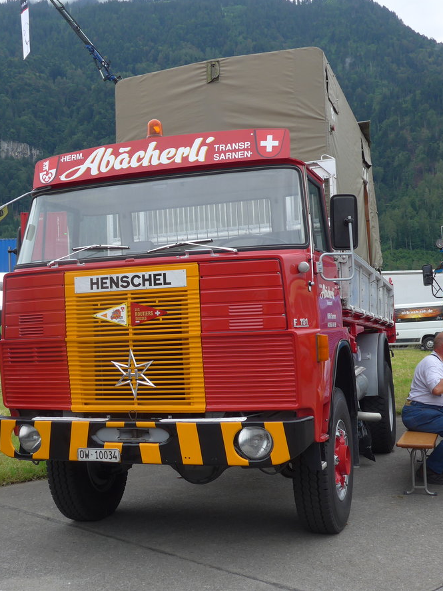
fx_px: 785
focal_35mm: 46
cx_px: 147
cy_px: 292
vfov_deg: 41.2
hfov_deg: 31.3
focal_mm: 7
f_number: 2.8
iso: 80
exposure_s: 1/400
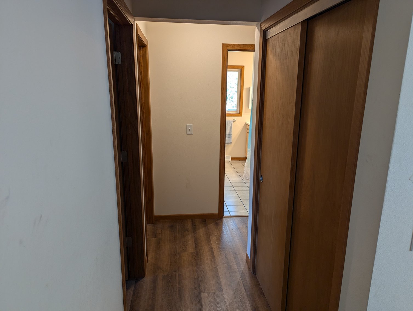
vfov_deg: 56.9
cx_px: 206
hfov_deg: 71.5
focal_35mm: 24
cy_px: 156
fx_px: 287
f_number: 1.85
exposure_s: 1/30
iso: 47
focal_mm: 6.81
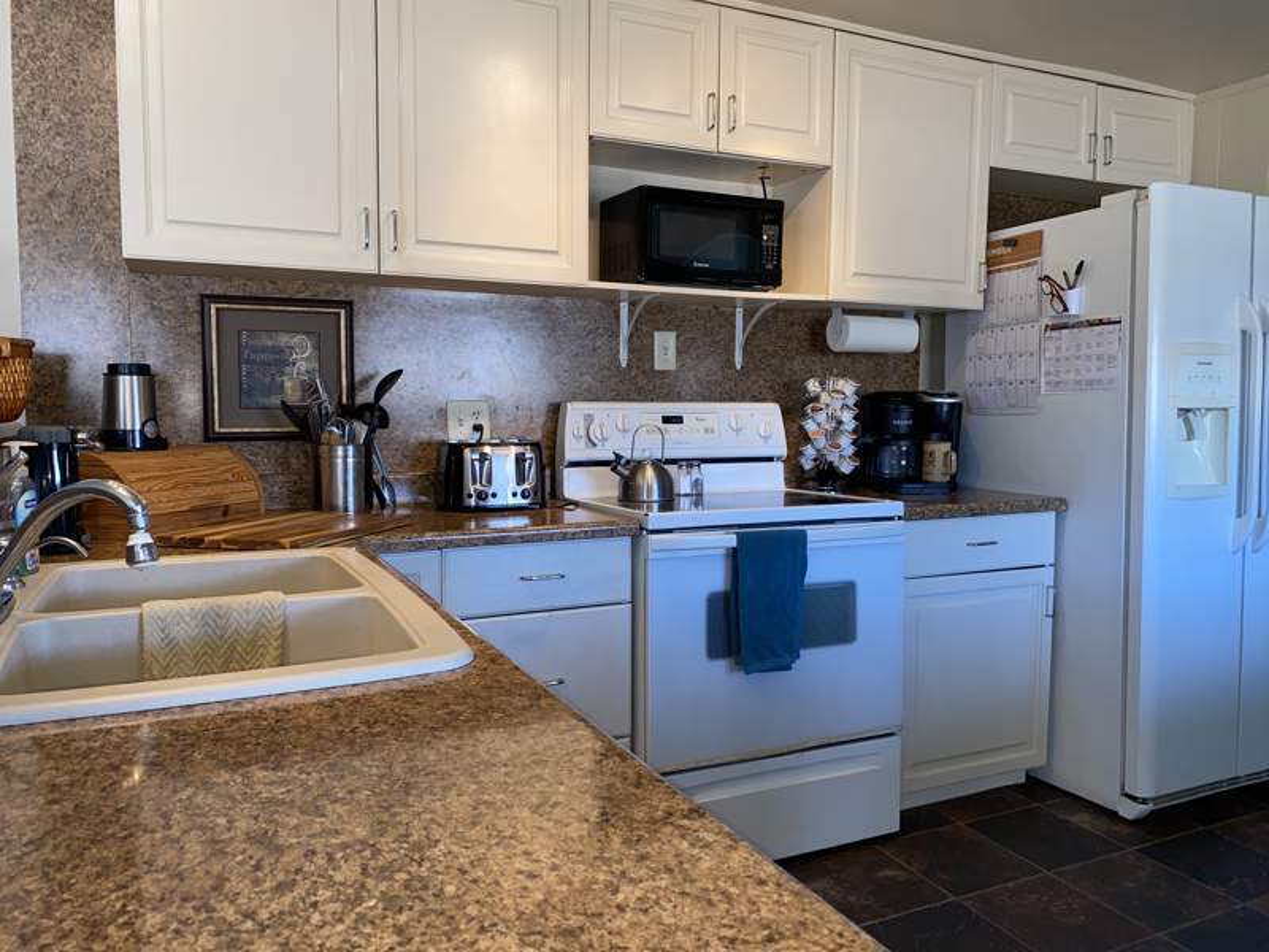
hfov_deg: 67.3
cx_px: 634
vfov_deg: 53.1
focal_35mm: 26
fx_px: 953
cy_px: 476
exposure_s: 1/54
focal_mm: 4.25
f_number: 1.8
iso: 32
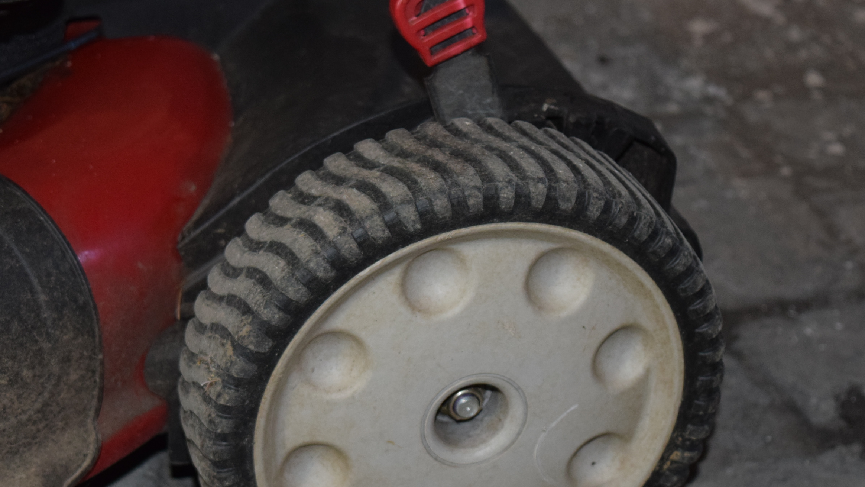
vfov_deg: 12.5
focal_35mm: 97
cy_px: 291
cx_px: 369
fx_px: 2225
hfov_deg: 22.0
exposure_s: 1/60
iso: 1800
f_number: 5.3
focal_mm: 48
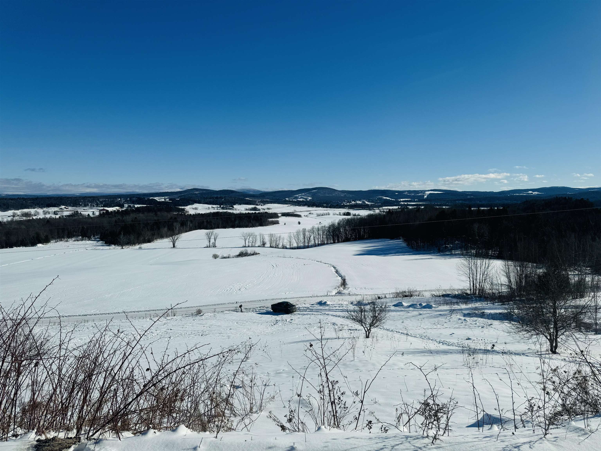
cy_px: 226
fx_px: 417
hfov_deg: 71.6
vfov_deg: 56.8
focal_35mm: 24
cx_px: 300
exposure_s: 1/10417
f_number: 1.78
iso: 80
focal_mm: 6.76
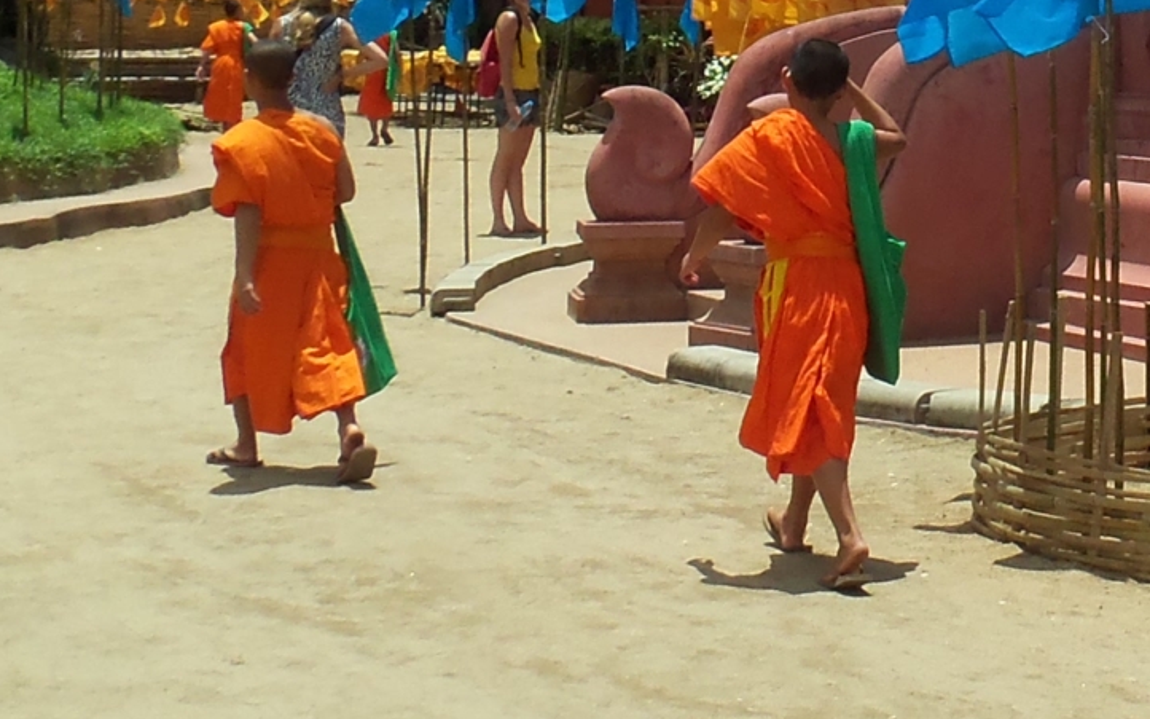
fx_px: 3416
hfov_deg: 18.0
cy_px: -64
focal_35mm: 109
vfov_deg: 11.8
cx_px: 1456
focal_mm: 5.2
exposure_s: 1/200
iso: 80
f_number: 8.6
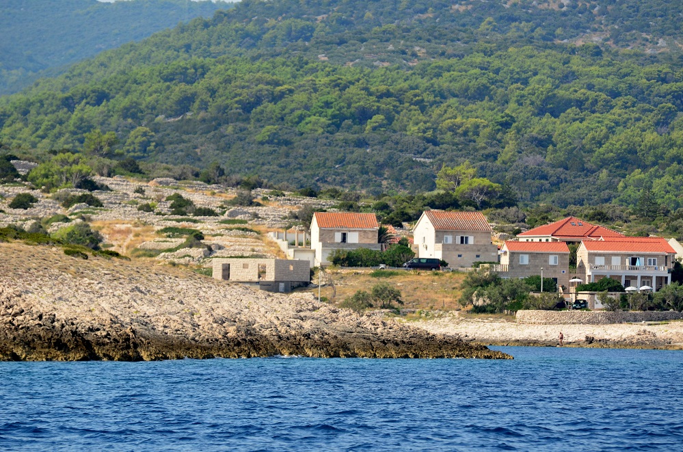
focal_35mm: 278
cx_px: 342
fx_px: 5252
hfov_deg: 7.4
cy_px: 226
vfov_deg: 4.9
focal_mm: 185
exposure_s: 1/2000
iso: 400
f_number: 5.6
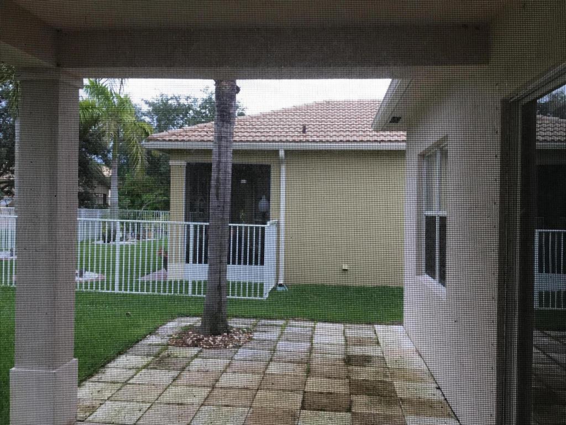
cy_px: 212
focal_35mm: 31
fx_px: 507
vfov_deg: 45.4
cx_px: 283
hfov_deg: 58.4
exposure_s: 1/120
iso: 32
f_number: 2.4
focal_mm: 3.3
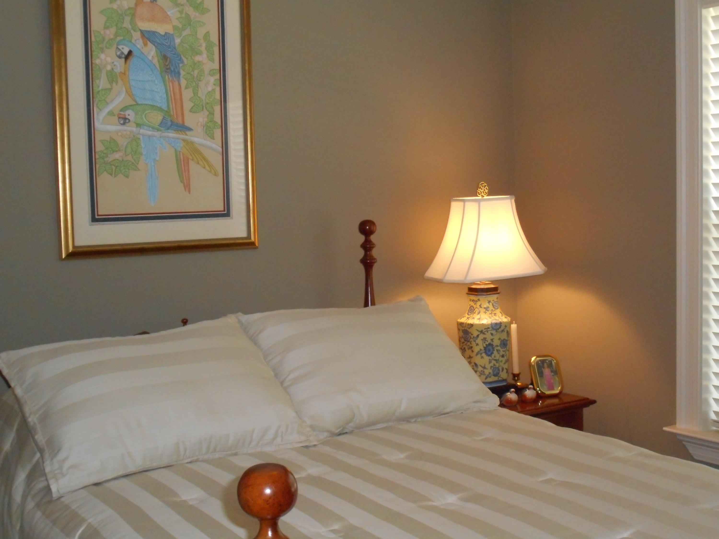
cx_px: 360
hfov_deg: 37.5
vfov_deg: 28.6
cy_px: 270
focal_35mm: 51
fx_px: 1059
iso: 560
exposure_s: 1/60
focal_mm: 9.1
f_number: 4.9
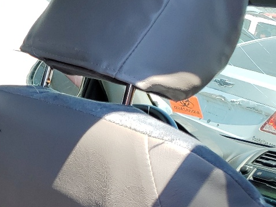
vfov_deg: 16.8
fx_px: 694
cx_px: -162
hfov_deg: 19.1
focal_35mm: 87
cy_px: 168
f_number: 1.5
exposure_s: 1/714
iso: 50
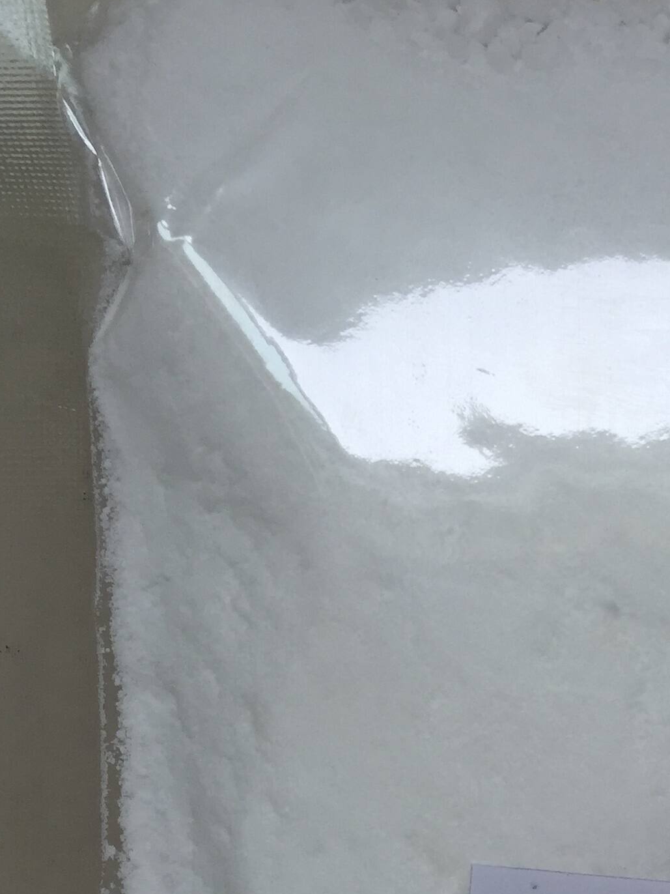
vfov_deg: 27.0
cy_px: 839
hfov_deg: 20.1
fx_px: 1781
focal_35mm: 69
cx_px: 781
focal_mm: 4.15
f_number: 2.2
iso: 32
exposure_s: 1/121
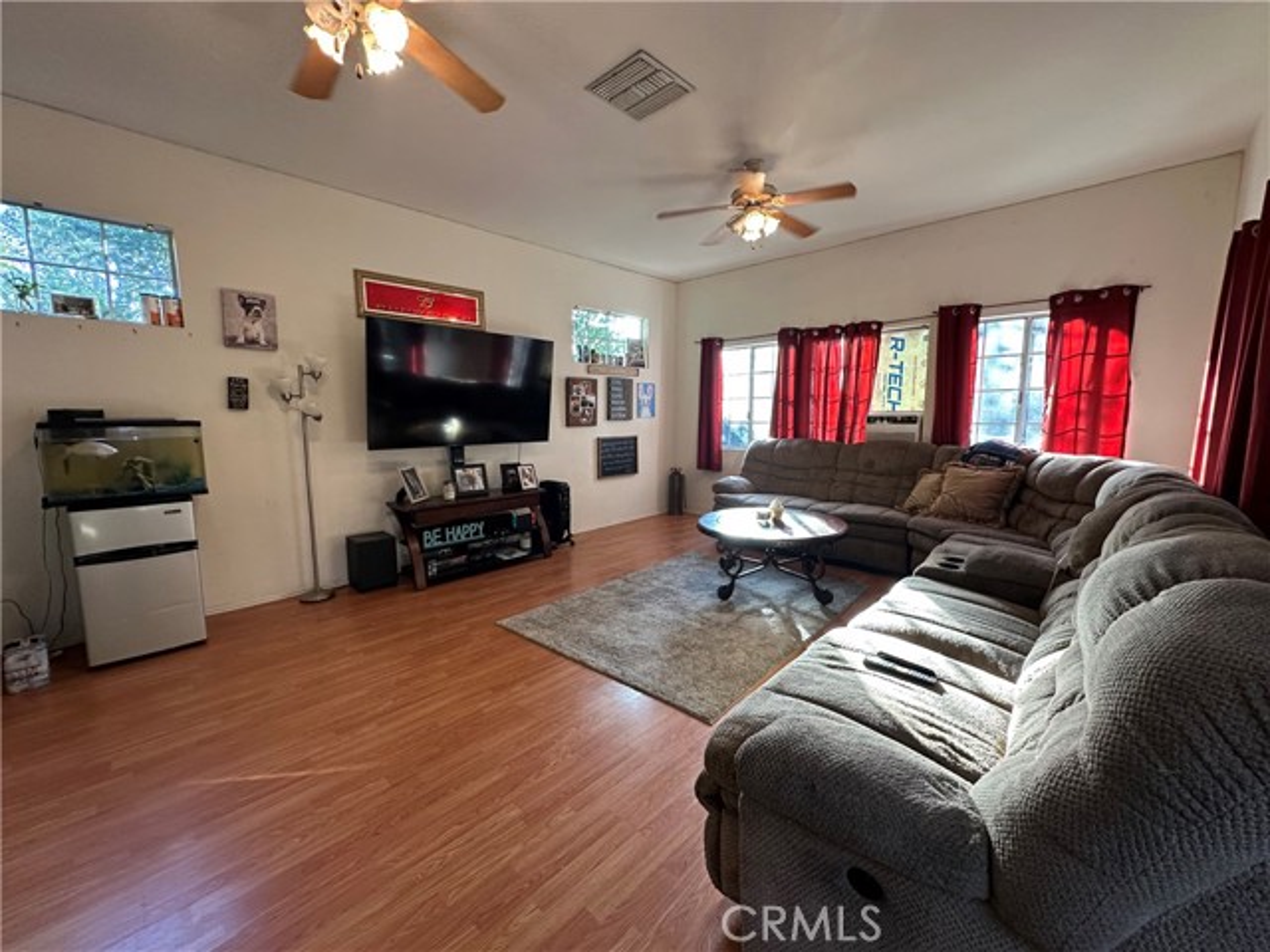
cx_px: 635
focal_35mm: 14
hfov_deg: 102.1
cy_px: 476
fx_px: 514
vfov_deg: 85.7
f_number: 2.2
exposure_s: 1/120
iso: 250
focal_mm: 2.22
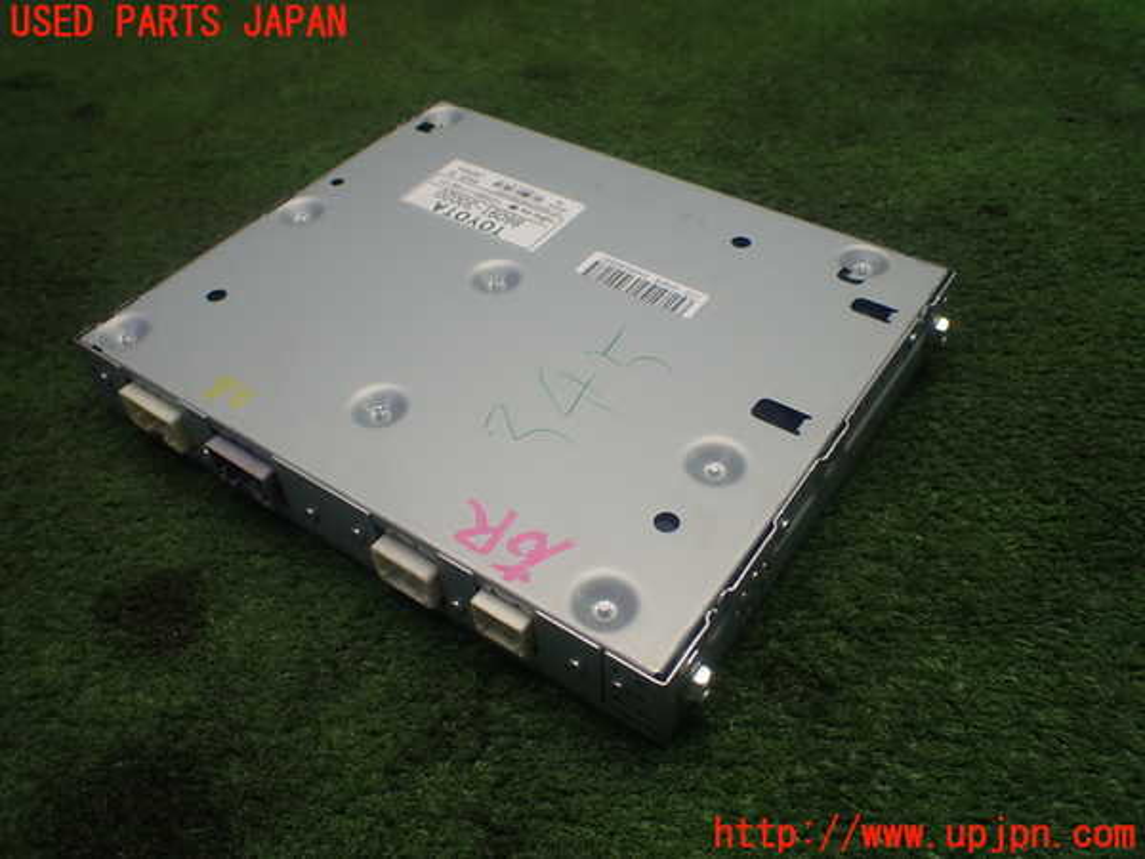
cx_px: 572
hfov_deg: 60.0
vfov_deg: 46.8
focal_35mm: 30
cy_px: 430
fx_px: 992
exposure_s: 1/125
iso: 160
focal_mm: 5.4
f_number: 2.3
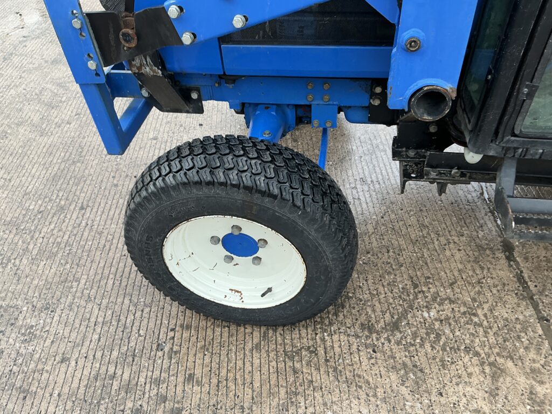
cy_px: 207
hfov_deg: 63.4
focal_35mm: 28
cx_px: 276
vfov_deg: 49.7
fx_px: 446
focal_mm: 3
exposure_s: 1/122
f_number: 1.8
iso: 20
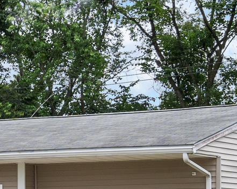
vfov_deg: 9.0
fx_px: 1193
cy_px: 184
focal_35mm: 170
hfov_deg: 10.8
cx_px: -163
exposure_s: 1/400
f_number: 9
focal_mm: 26
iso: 250
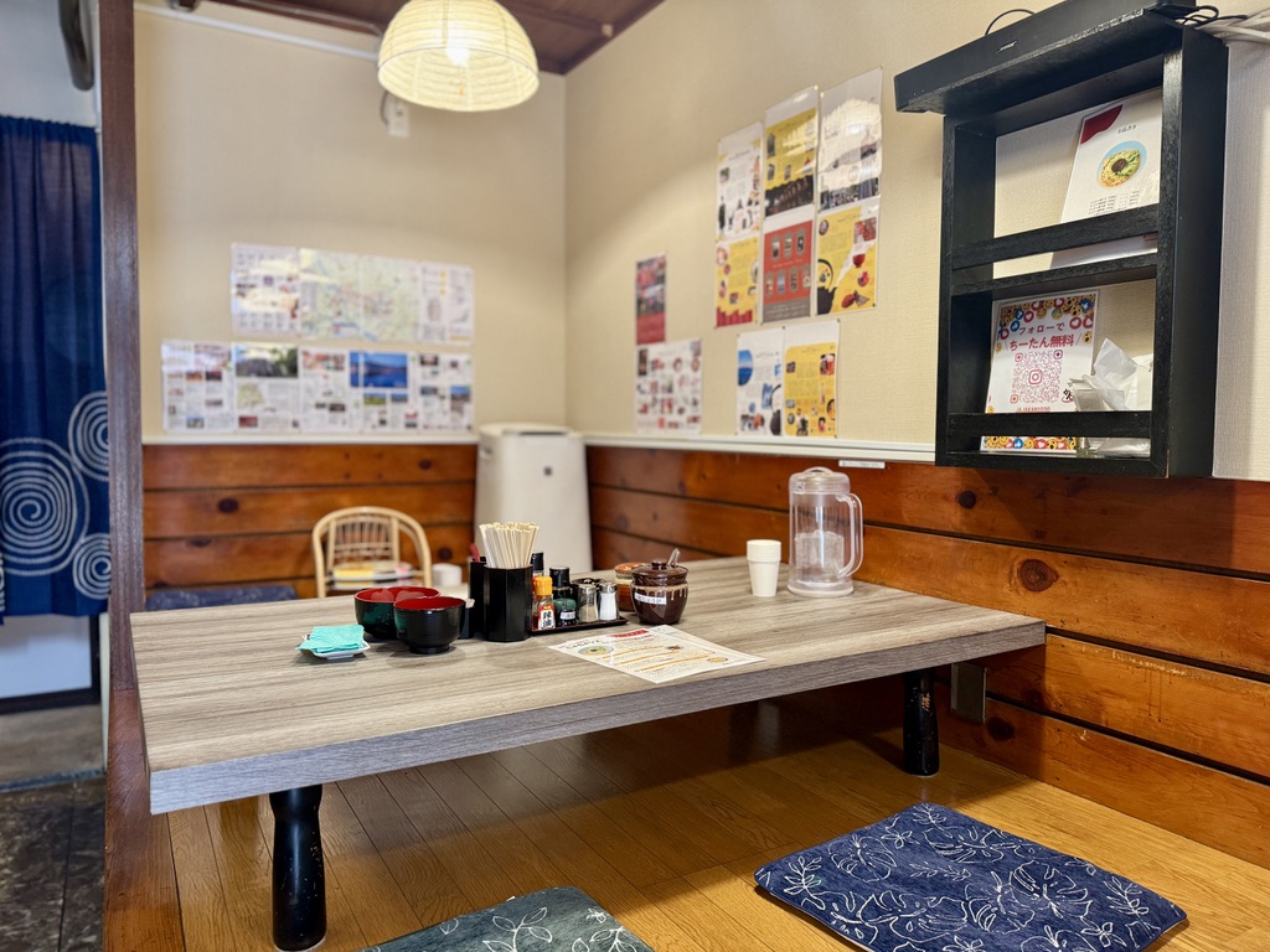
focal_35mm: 24
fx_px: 881
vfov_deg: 56.8
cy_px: 476
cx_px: 635
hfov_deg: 71.6
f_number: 1.78
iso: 200
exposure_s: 1/50
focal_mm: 6.76
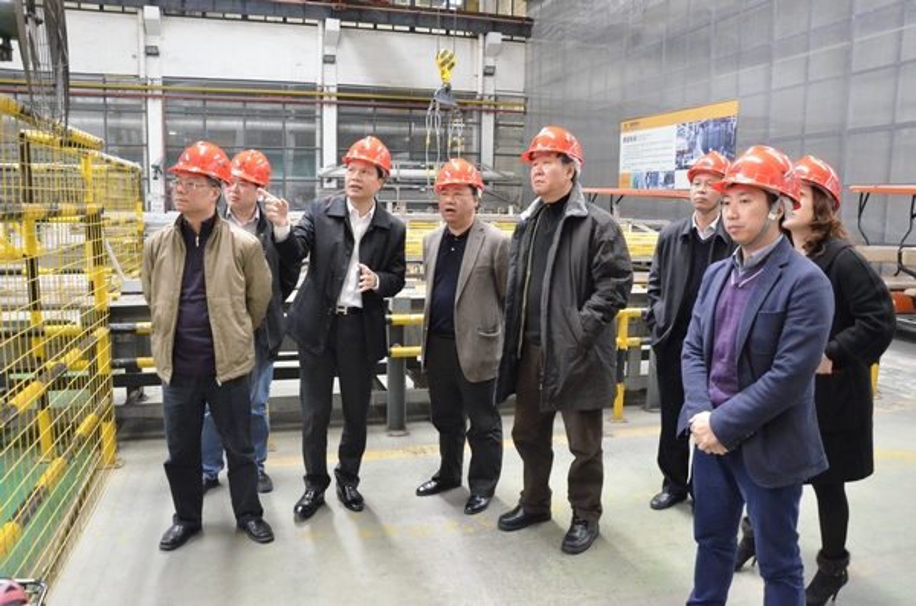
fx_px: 685
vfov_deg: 47.7
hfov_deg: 67.5
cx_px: 458
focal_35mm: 27
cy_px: 303
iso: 6400
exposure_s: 1/80
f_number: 5.6
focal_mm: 18
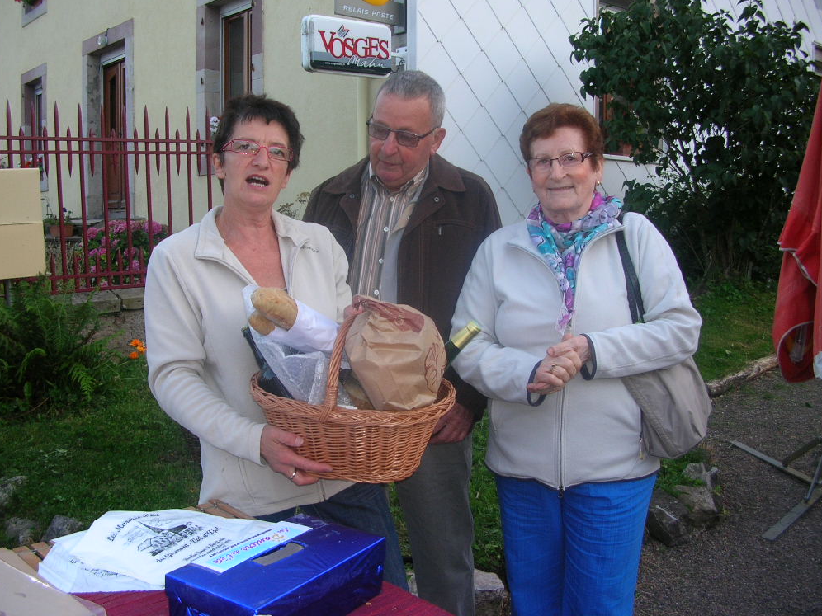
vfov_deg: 39.7
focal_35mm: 36
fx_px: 855
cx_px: 412
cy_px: 306
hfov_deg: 51.4
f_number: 2.8
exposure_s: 1/30
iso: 50
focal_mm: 5.8
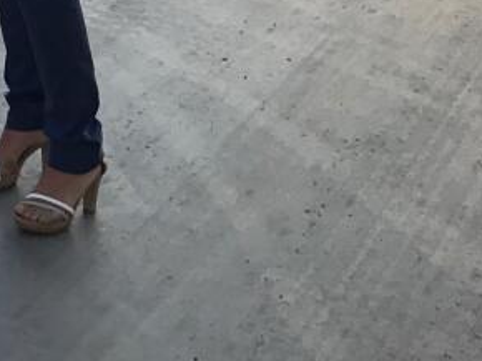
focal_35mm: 116
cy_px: -381
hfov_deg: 15.3
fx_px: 1614
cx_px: -296
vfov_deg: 11.4
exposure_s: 1/481
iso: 20
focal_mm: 3.99
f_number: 1.8
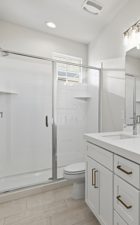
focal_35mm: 25
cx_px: 147
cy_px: 114
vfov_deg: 72.6
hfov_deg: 41.3
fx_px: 153
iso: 250
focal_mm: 16
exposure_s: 1/400
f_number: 10
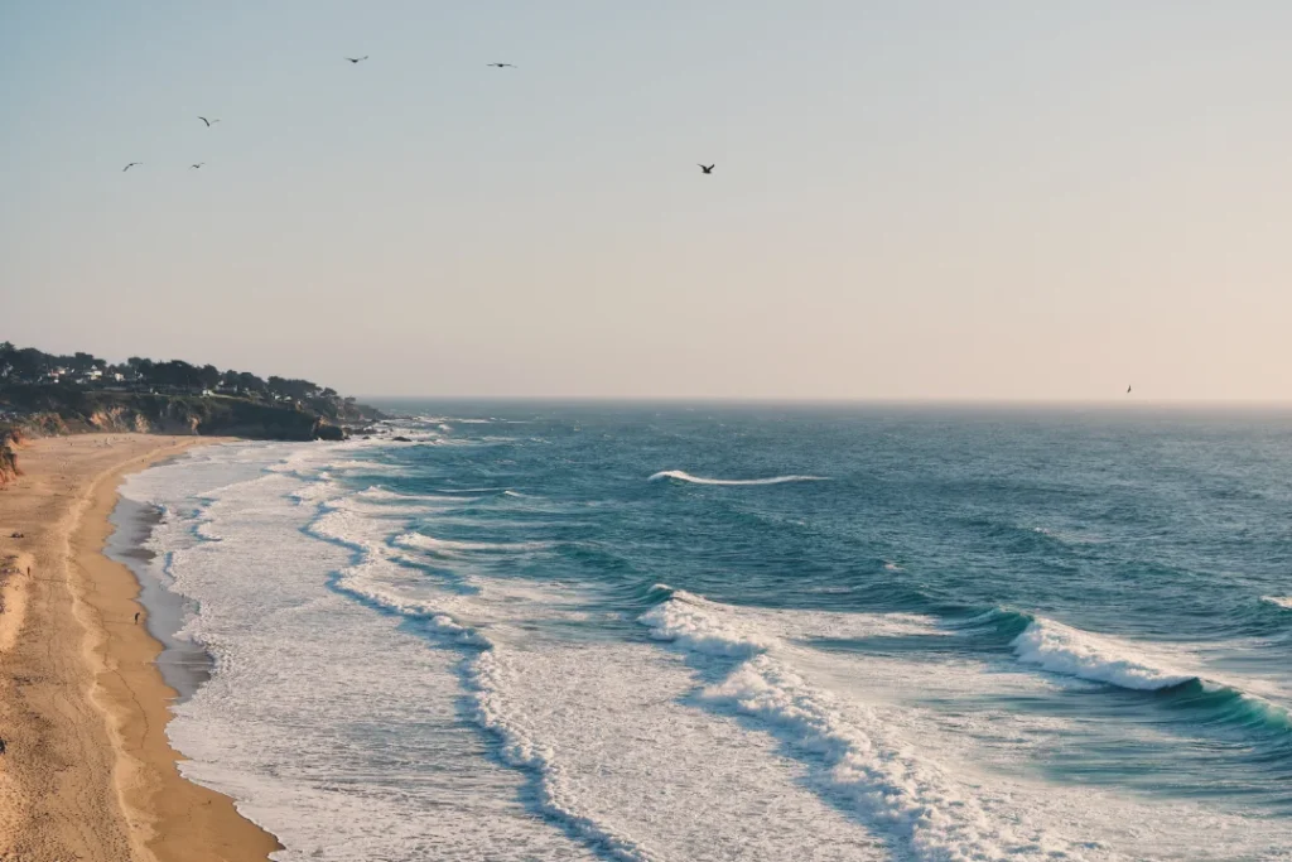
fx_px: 1884
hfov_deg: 37.8
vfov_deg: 25.8
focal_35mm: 52
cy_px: 431
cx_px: 646
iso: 100
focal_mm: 35
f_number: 2.8
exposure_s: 1/2500
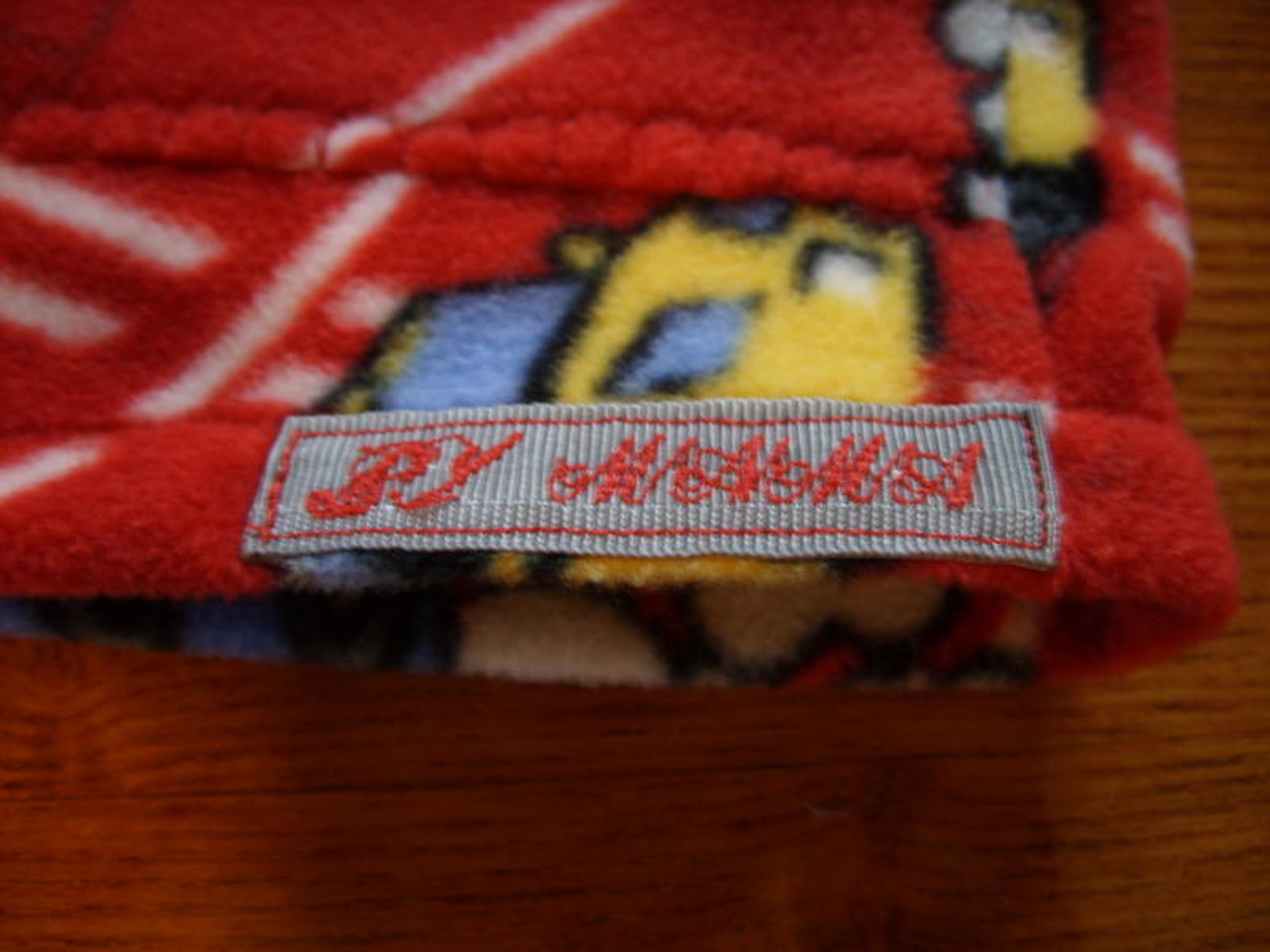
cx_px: 635
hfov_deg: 49.0
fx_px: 1394
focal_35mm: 38
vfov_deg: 37.7
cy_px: 476
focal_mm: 7.8
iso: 50
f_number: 2.8
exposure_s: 1/10
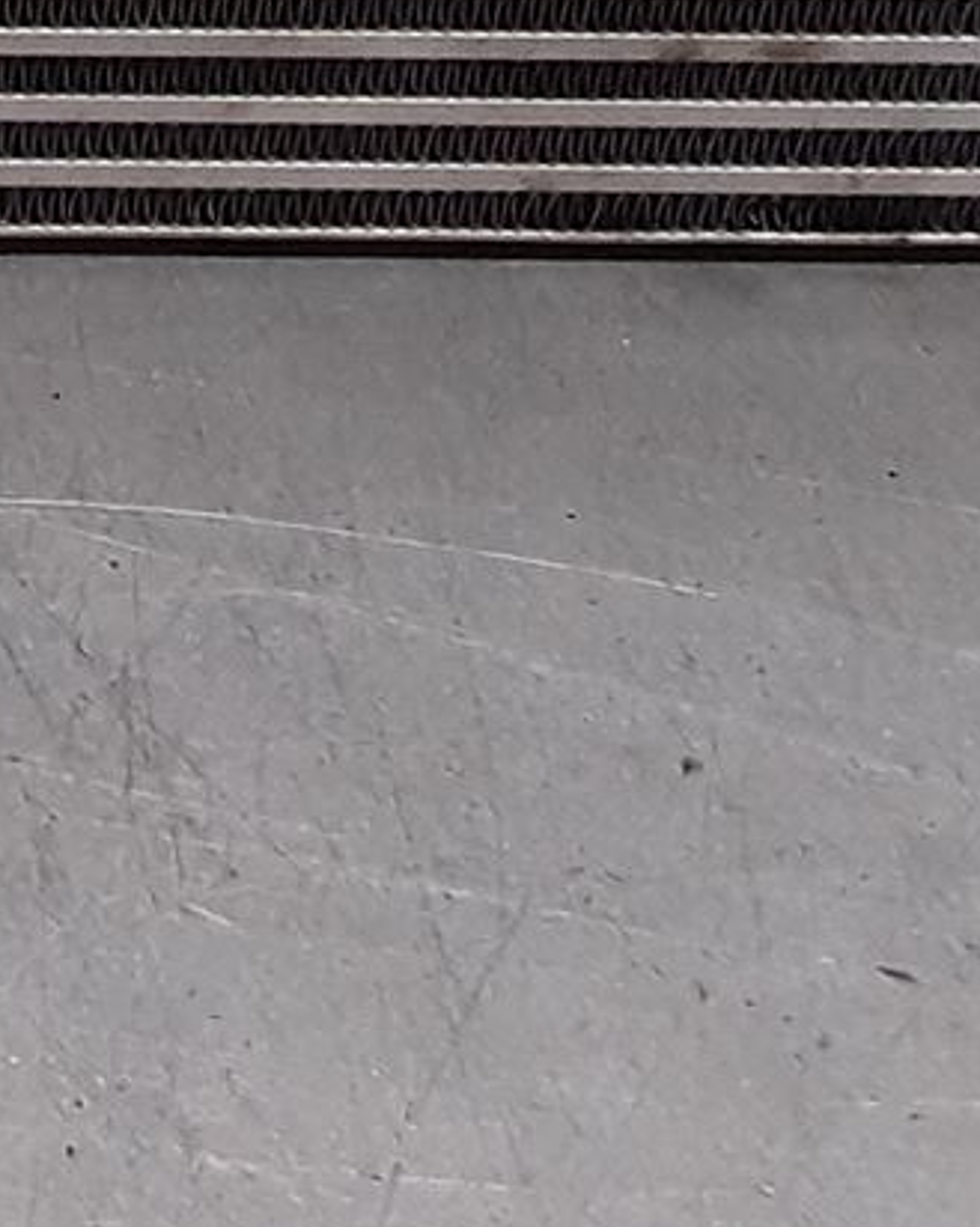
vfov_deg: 13.7
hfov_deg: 10.4
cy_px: -351
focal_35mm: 136
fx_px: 4936
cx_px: -1037
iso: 100
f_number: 1.9
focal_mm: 2.91
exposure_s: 1/159
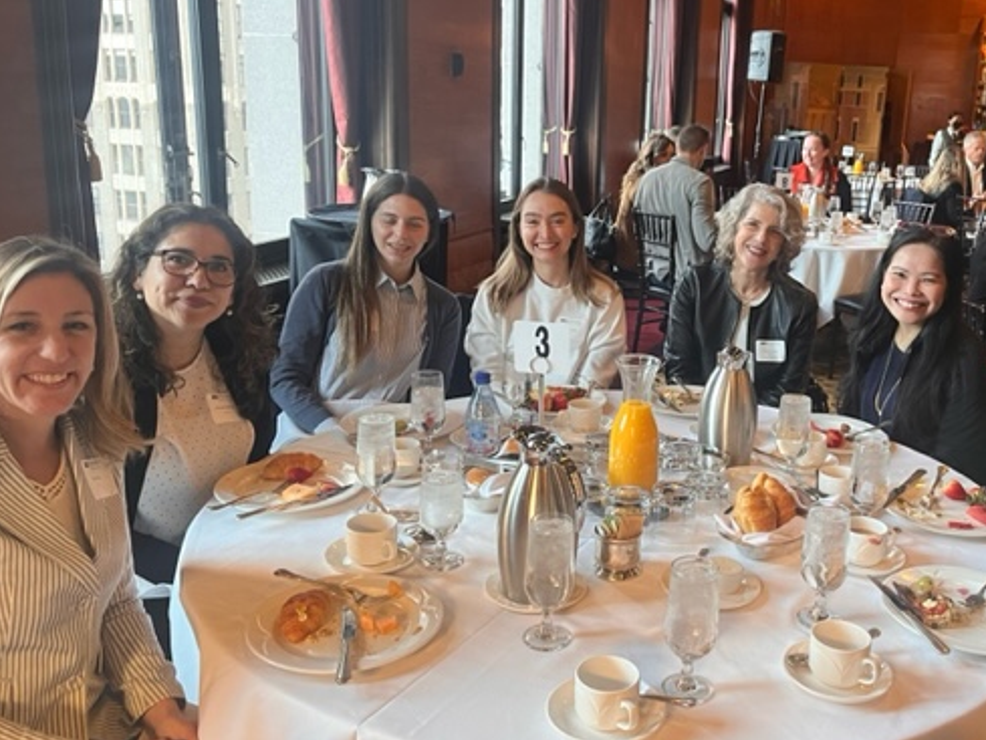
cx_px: 639
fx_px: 969
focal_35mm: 34
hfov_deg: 53.1
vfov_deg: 41.7
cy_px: 323
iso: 250
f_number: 1.6
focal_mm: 5.1
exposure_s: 1/60
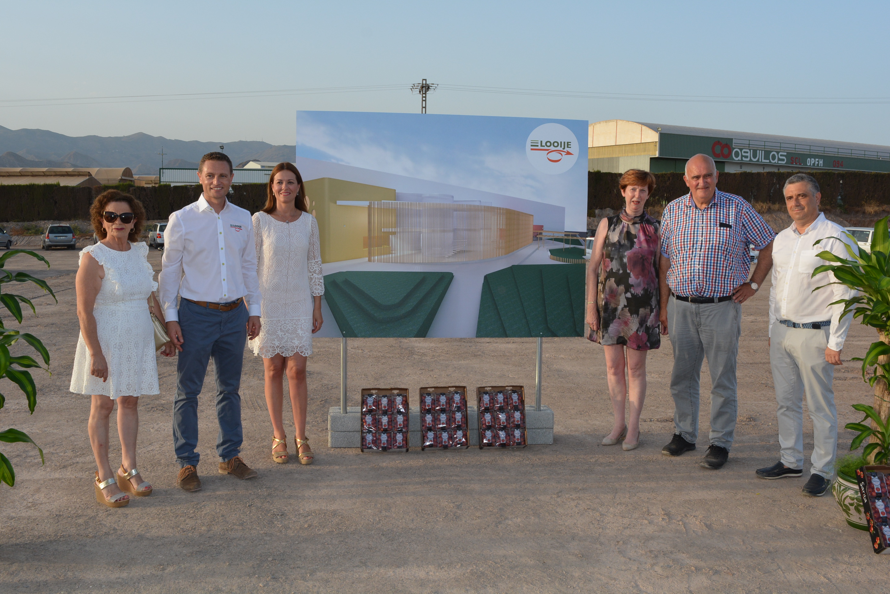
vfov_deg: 38.9
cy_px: 295
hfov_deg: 55.8
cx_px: 445
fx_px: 841
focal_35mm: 34
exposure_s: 1/200
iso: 400
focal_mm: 22
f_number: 10
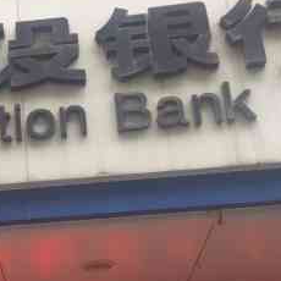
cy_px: 228
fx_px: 716
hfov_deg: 21.1
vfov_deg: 21.9
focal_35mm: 78
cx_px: -31
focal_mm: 4.15
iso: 32
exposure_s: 1/100
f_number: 2.2
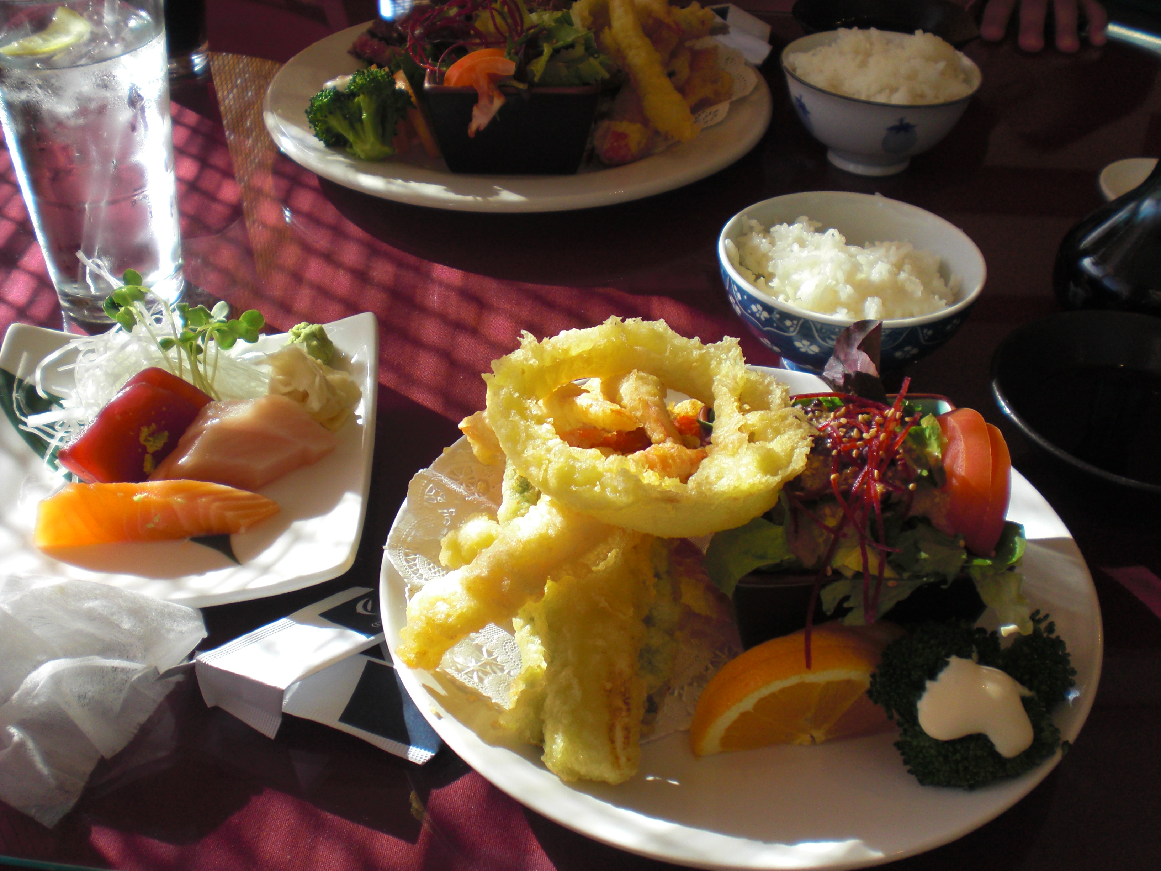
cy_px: 436
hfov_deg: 49.0
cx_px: 580
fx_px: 1274
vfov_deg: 37.7
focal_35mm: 38
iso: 100
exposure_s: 1/100
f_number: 3.1
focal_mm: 6.3
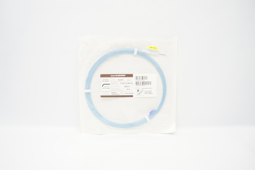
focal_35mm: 27
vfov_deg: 47.8
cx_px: 128
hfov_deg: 67.4
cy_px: 85
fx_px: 191
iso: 800
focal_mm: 18
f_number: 5.6
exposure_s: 1/80
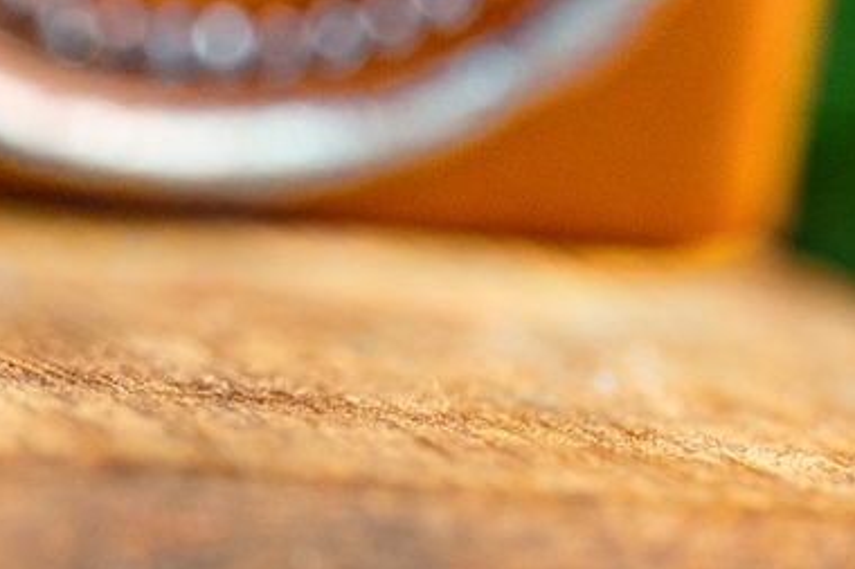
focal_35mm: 531
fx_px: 12605
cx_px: -630
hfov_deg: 3.9
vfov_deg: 2.6
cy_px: -542
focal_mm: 105
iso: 200
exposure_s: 1/160
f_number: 8
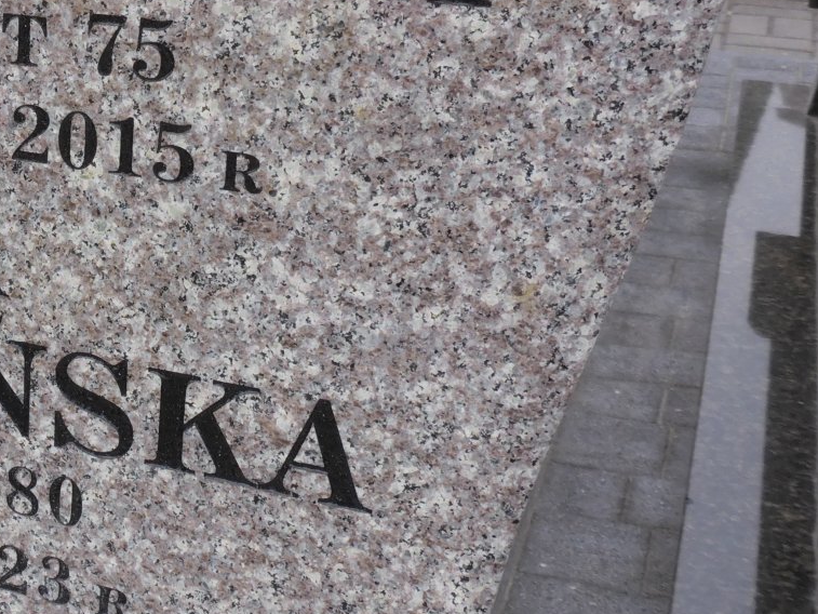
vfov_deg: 20.7
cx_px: -196
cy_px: 227
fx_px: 1678
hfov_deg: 24.5
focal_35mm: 71
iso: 80
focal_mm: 4.9
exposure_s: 1/60
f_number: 3.3
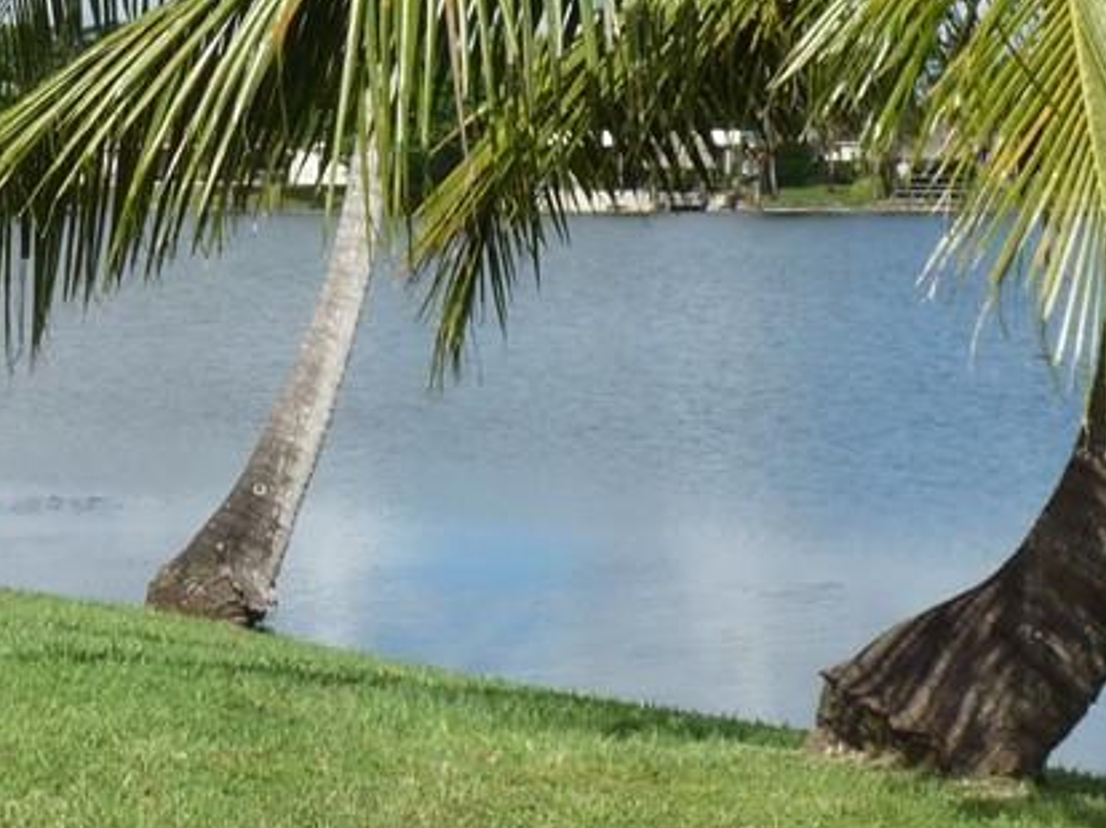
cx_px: 358
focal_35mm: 143
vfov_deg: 10.1
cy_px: -382
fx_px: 4566
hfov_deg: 13.8
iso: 100
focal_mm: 6.6
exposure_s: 1/500
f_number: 5.6
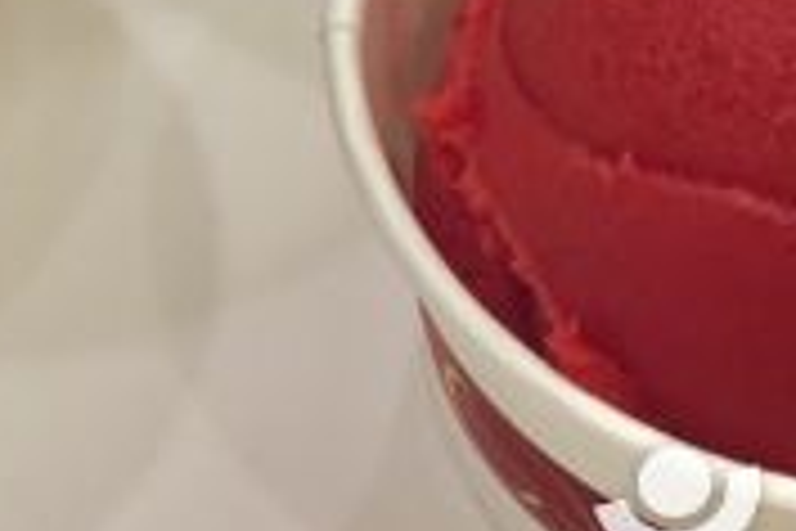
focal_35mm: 119
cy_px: -394
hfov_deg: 17.1
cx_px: 148
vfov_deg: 10.8
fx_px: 2631
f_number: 2.2
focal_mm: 4.15
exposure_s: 1/33
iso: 50
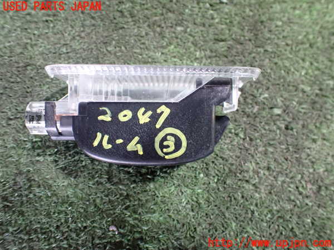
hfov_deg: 60.0
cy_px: 125
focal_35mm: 30
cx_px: 167
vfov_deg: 46.8
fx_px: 289
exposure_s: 1/40
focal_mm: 5.4
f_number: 2.3
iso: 800
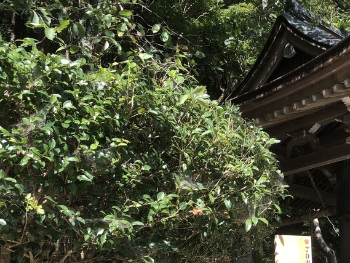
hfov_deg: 31.2
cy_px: 189
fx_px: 597
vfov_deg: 24.6
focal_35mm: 59
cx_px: 314
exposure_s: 1/403
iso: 20
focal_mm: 3.99
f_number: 1.8
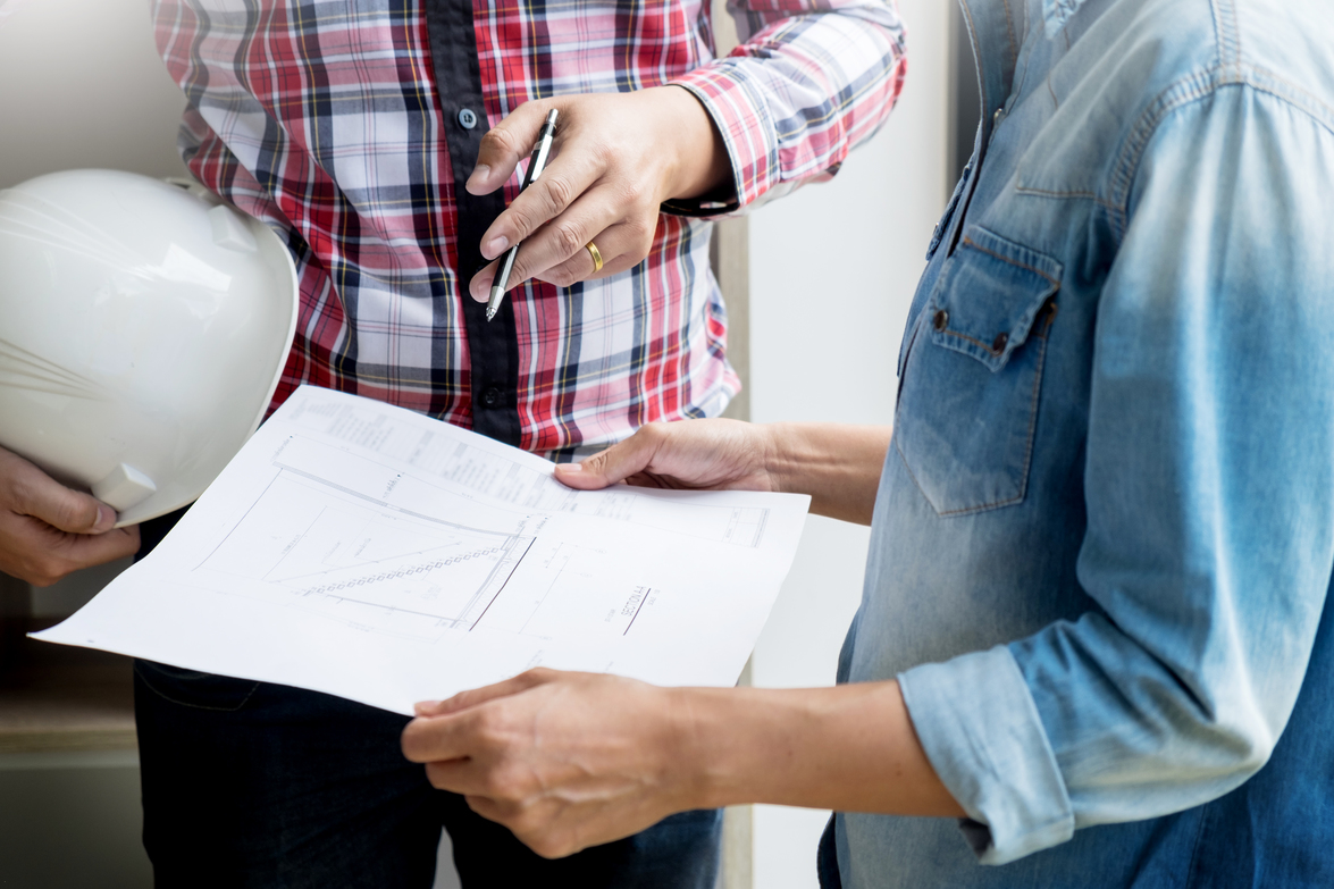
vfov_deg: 16.4
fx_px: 3075
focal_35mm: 83
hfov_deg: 24.5
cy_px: 444
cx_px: 667
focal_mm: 55
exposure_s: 1/180
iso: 200
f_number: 4
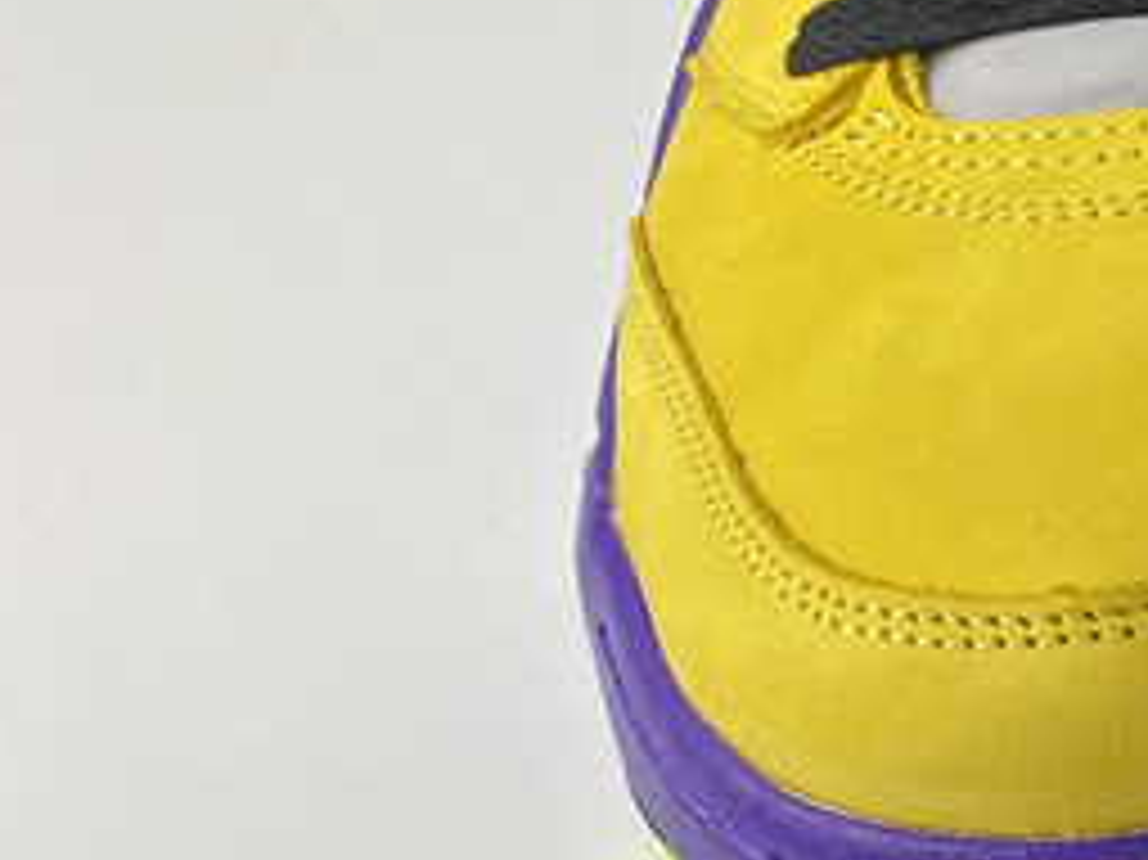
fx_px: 3381
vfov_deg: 14.2
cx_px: 2053
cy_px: -41
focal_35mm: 102
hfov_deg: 16.3
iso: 80
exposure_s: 1/50
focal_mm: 4.25
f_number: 1.8
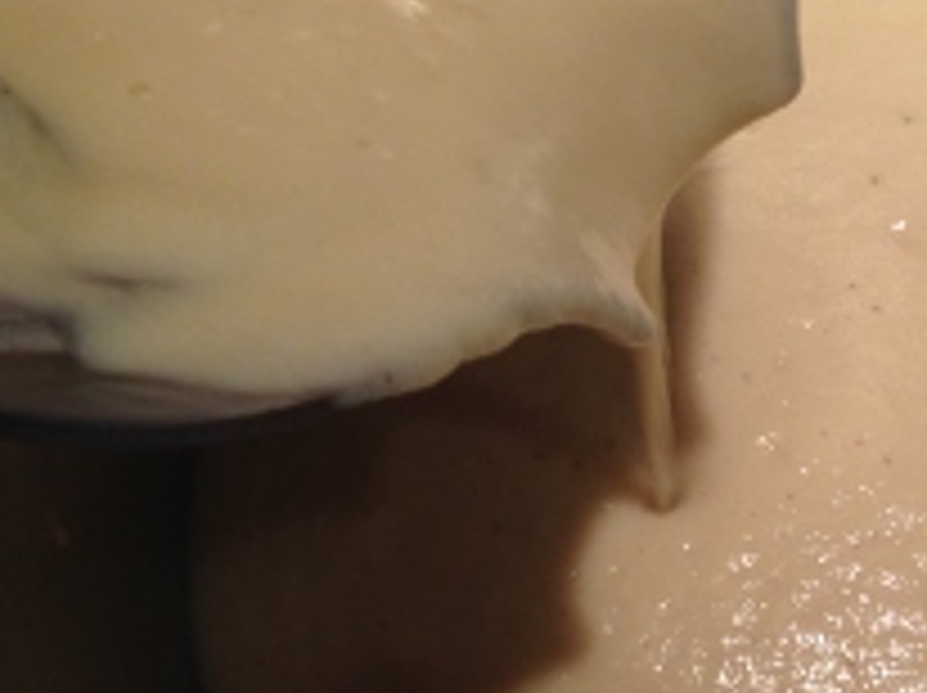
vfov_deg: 19.0
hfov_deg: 24.2
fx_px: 2060
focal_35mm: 77
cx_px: 940
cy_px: 508
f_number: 2.4
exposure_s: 1/30
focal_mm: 4.12
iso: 50
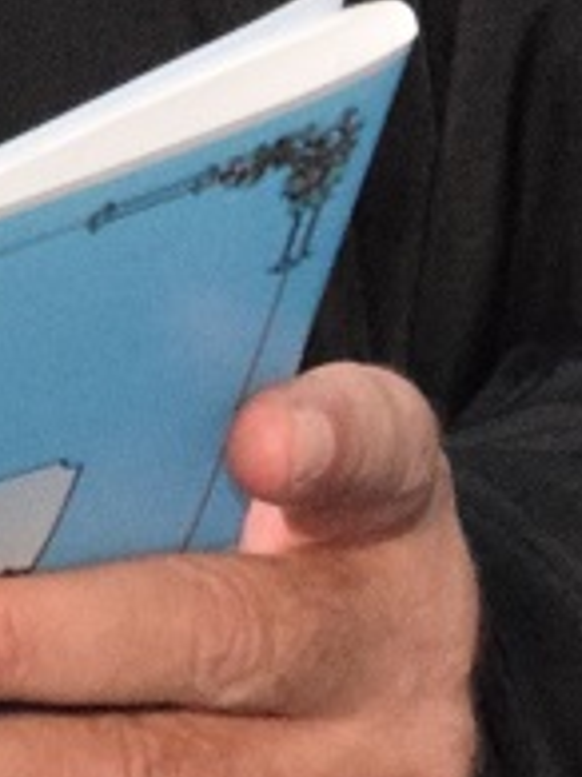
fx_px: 19300
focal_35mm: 860
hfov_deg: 1.7
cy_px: -329
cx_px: -634
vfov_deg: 2.3
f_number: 5
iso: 4000
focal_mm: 58
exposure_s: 1/40
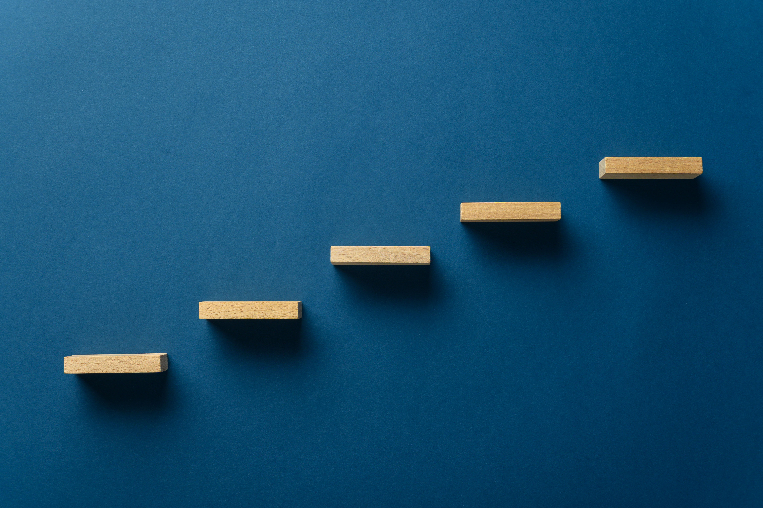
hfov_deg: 28.9
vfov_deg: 19.4
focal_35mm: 70
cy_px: 254
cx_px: 382
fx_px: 1483
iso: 100
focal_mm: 70
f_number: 8
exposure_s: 1/160
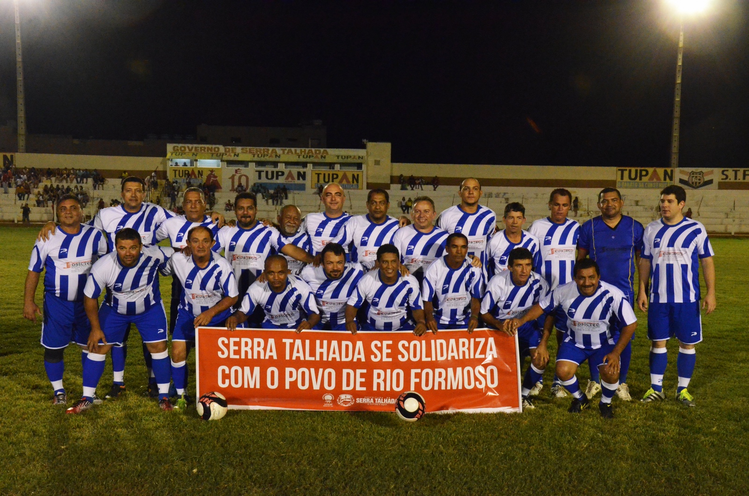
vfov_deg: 34.1
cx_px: 374
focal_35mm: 39
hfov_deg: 49.6
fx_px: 810
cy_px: 248
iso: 6400
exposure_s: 1/125
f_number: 5.6
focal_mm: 26
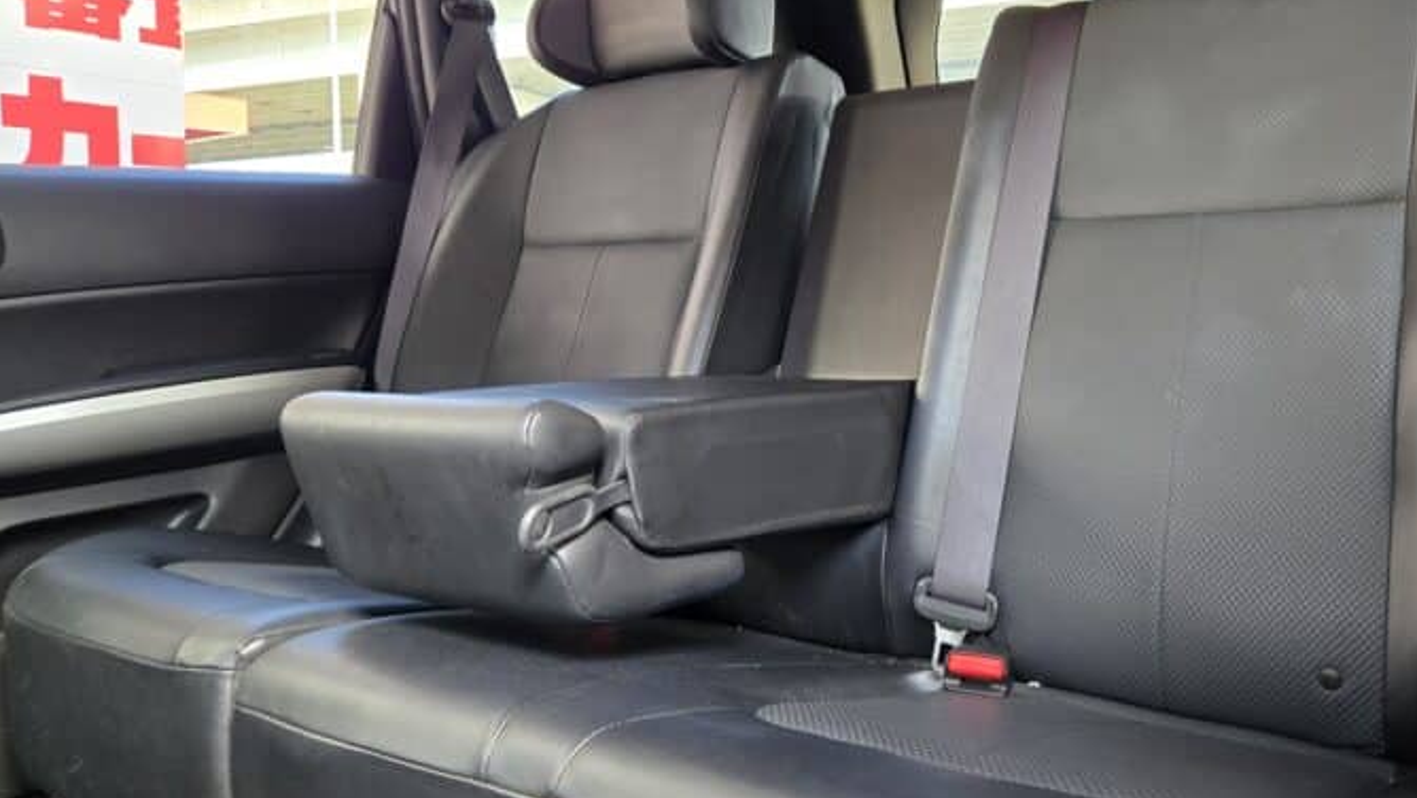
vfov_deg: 38.8
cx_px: 812
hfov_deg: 64.0
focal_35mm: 30
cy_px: 323
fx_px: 1127
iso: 400
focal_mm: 5.4
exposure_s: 1/100
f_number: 1.8
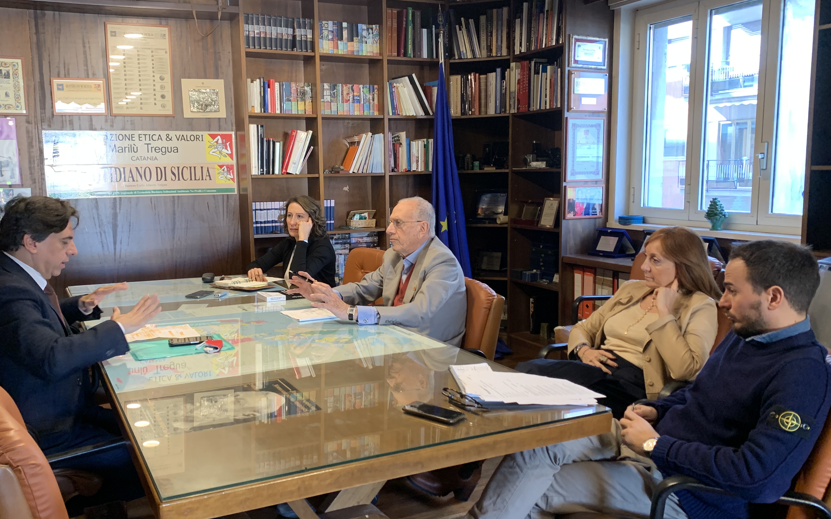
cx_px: 368
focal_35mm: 31
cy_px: 266
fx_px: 702
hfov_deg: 61.1
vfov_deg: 40.6
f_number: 1.8
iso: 200
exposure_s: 1/50
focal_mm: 4.25
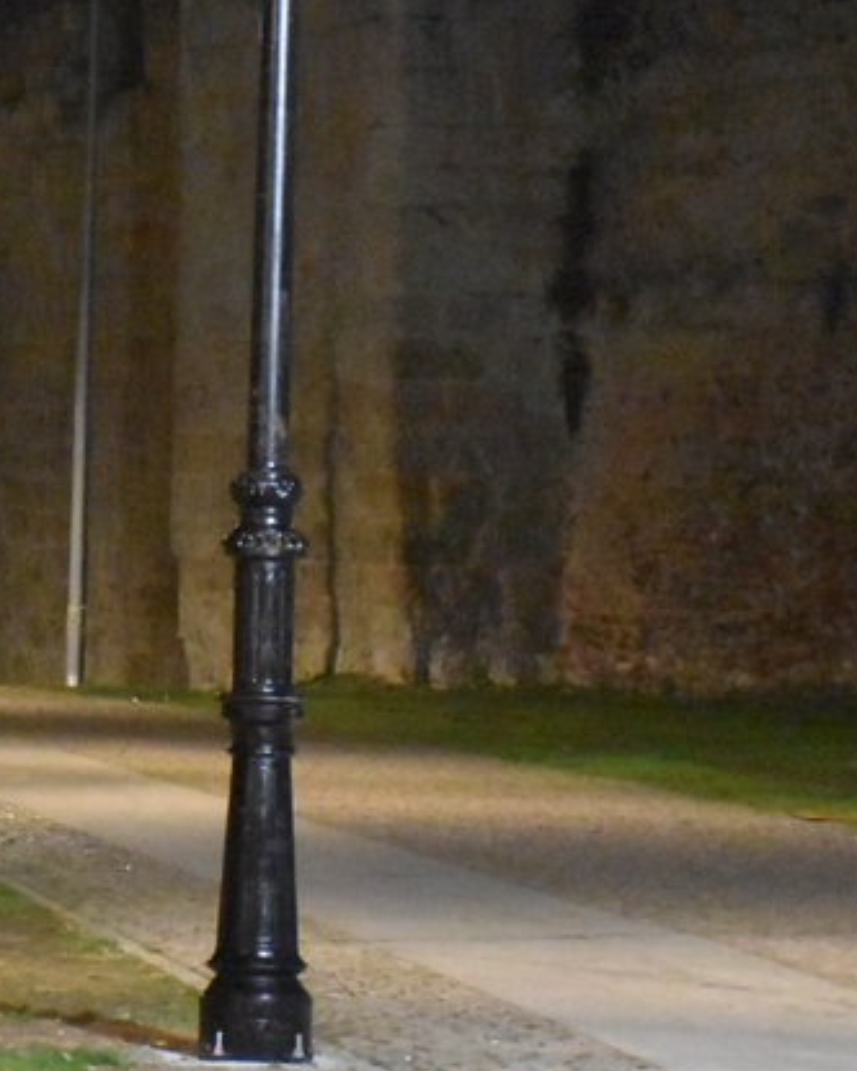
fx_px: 7229
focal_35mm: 228
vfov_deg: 8.5
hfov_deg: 6.8
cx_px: 26
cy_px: 240
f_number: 4.8
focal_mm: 56
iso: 12800
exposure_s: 1/30
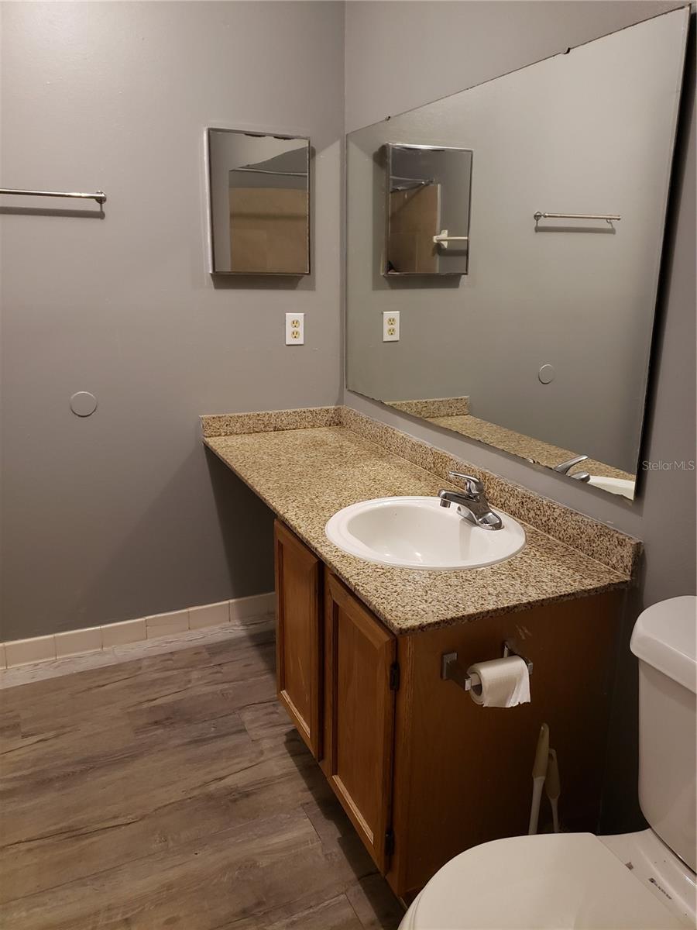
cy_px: 465
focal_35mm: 26
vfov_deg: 67.3
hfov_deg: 53.1
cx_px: 348
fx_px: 698
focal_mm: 4.3
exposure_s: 1/15
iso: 250
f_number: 1.5
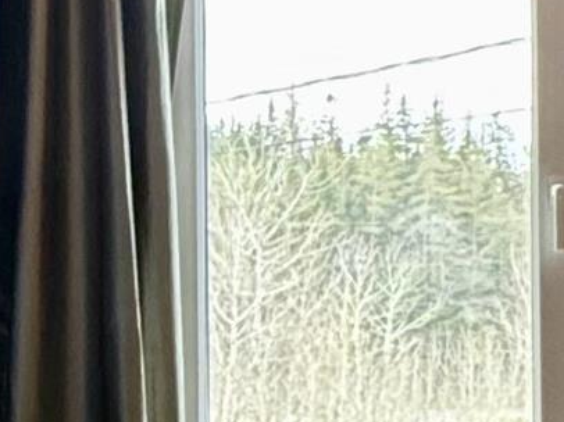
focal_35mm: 106
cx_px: -368
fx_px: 1726
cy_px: 341
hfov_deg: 16.3
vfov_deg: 13.9
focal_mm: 2.22
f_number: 2.2
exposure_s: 1/120
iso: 250
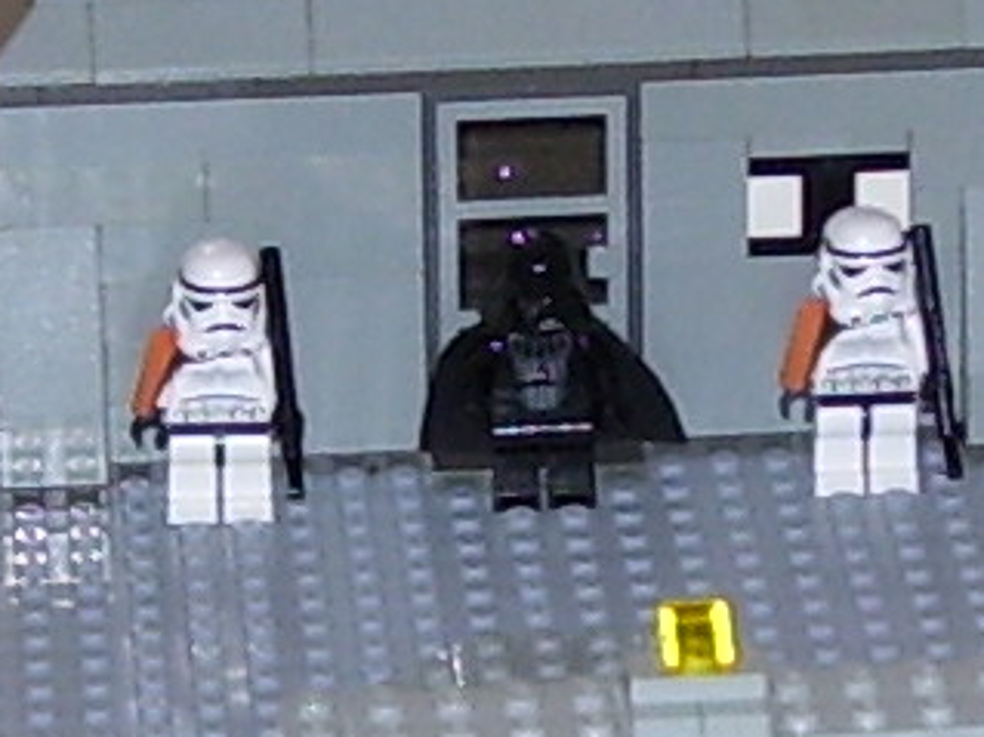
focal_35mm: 260
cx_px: 432
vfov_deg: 5.7
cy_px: 438
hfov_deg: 7.6
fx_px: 7388
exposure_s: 1/60
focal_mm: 6
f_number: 2.7
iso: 80
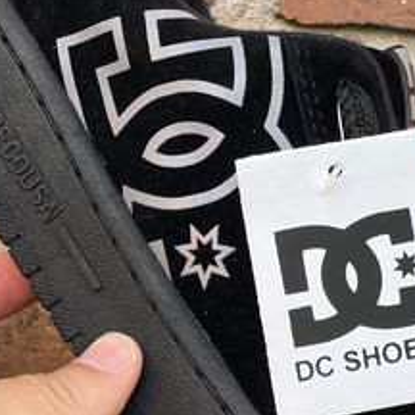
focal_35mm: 168
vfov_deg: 10.4
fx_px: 2279
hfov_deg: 10.4
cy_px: 316
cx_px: 208
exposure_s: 1/121
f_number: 2.8
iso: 32
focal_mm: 9
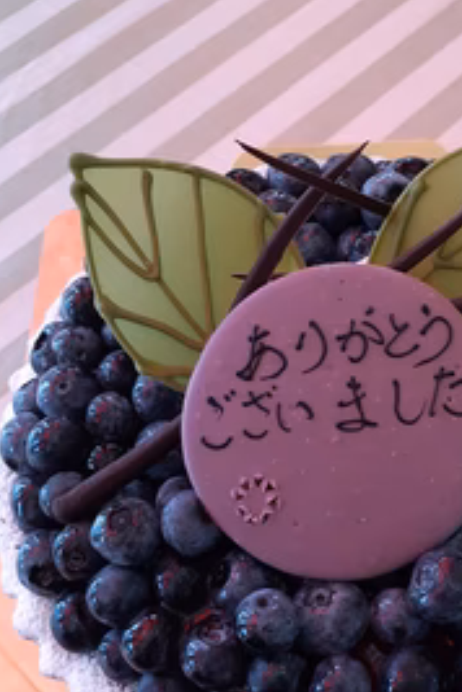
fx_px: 808
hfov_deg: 31.3
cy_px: 402
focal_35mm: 42
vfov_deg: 46.2
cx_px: 345
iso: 100
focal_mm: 3.6
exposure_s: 1/100
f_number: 1.9
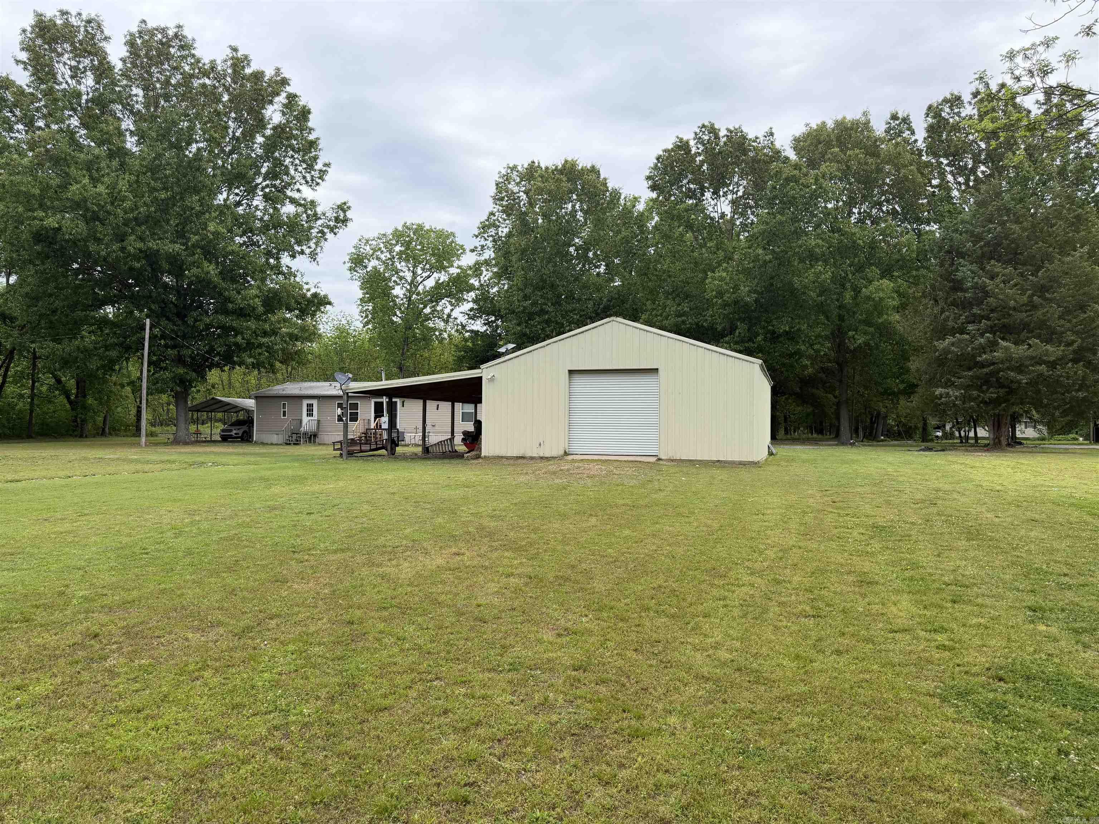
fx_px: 762
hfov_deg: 71.6
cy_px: 412
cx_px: 550
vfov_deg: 56.8
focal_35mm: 24
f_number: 1.78
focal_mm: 6.76
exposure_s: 1/2370
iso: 100
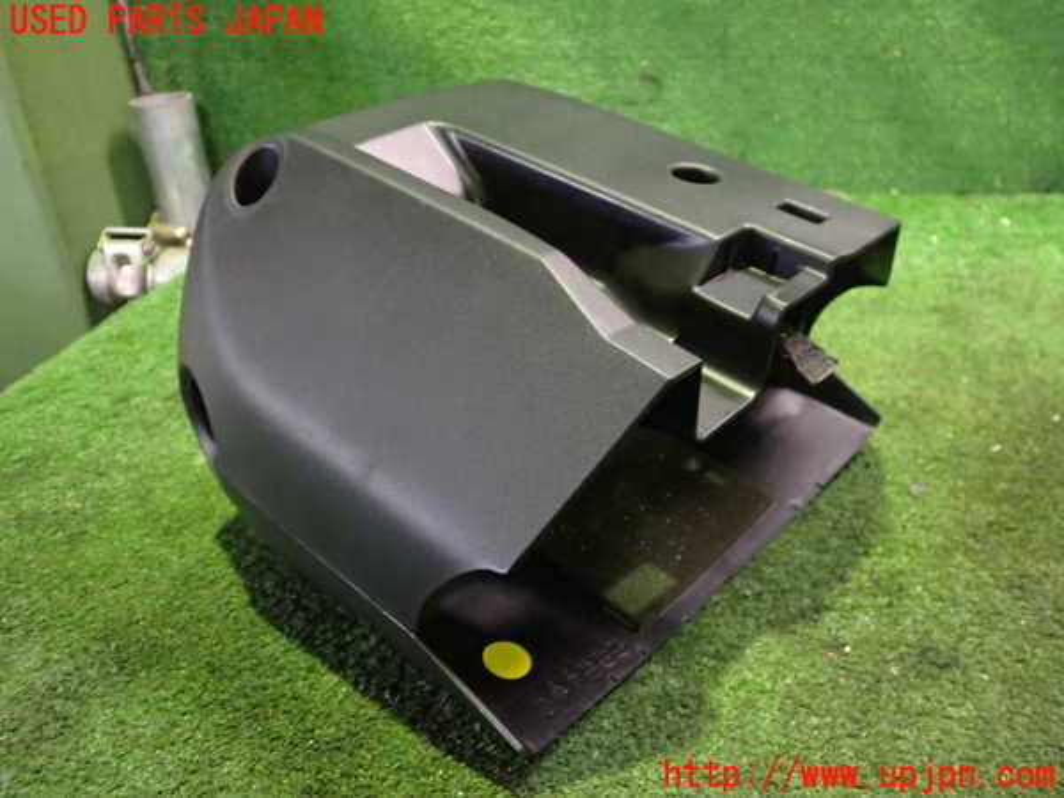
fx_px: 922
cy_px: 399
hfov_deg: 60.0
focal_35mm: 30
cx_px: 532
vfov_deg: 46.8
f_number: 2.3
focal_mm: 5.4
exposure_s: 1/15
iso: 800
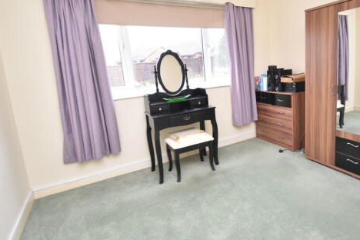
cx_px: 230
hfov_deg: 79.4
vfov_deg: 59.1
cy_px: 97
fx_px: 210
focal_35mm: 21
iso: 800
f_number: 4
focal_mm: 10
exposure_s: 1/125
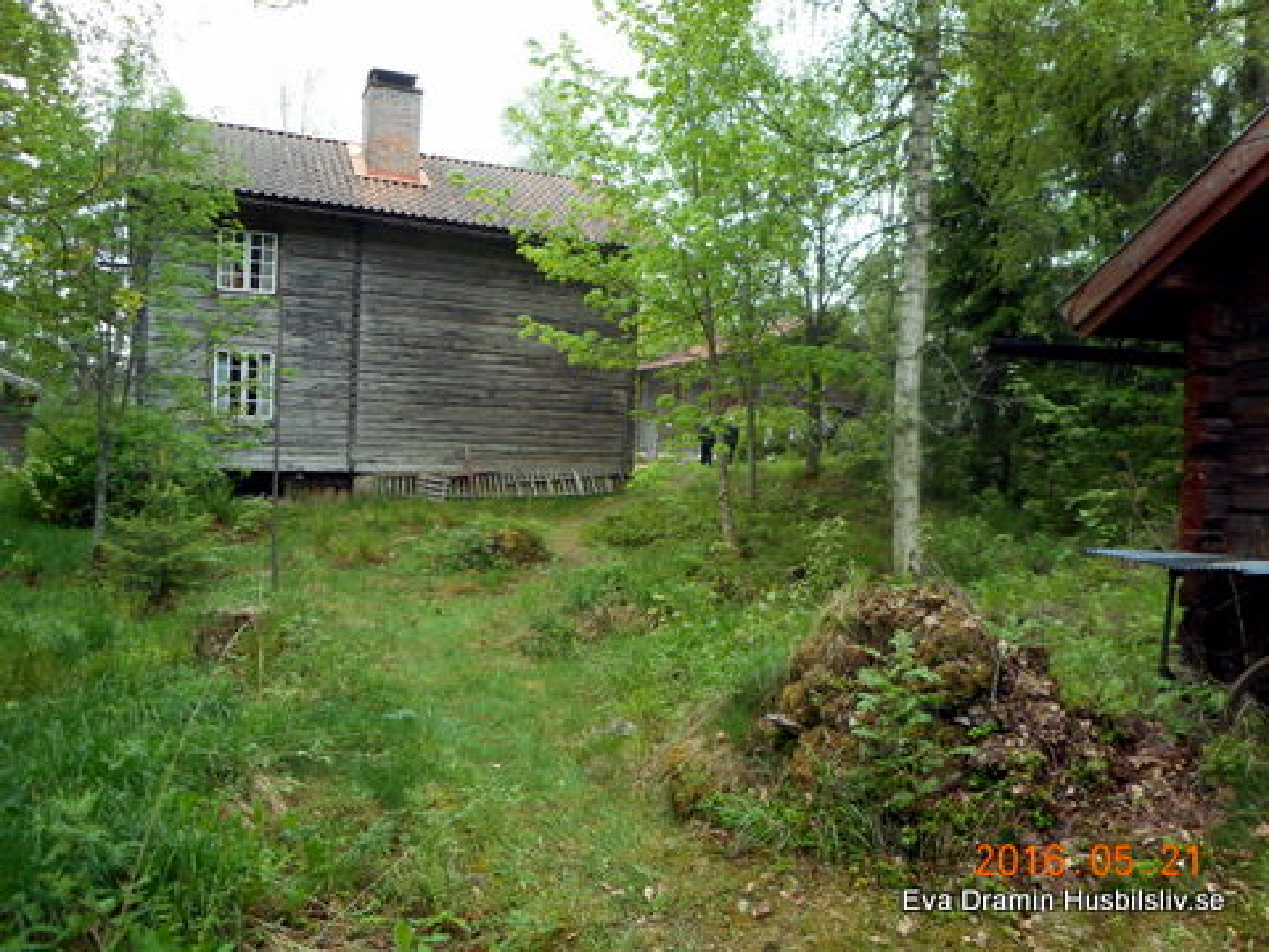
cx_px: 634
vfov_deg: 54.9
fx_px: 916
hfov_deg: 69.4
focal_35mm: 25
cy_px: 476
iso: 80
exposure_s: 1/60
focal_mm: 4.5
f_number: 3.7
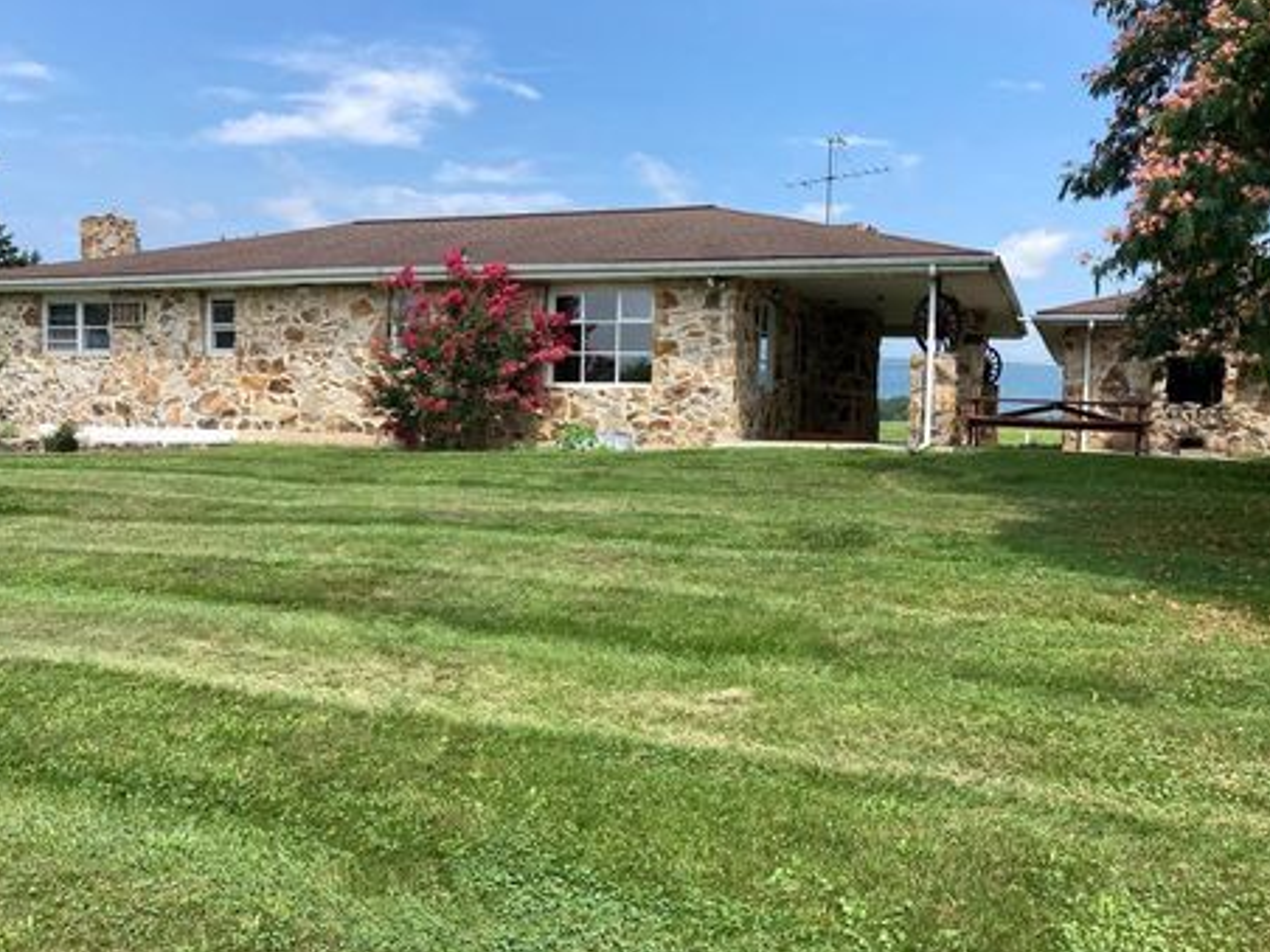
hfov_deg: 58.3
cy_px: 498
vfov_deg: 45.4
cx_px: 624
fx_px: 1137
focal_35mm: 31
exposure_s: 1/1350
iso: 20
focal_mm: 3.99
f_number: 1.8
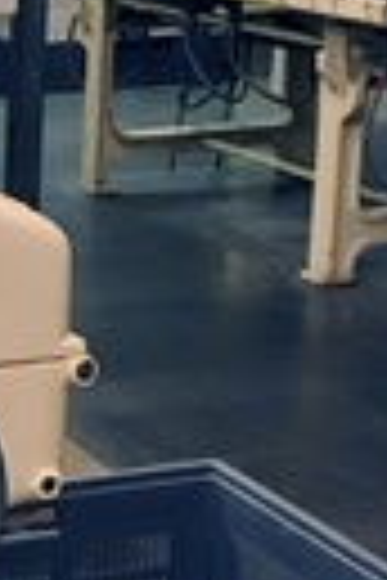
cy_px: 281
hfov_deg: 10.4
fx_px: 1983
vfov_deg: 16.7
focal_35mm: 123
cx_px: -324
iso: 100
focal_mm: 4.15
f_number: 2.2
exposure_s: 1/10
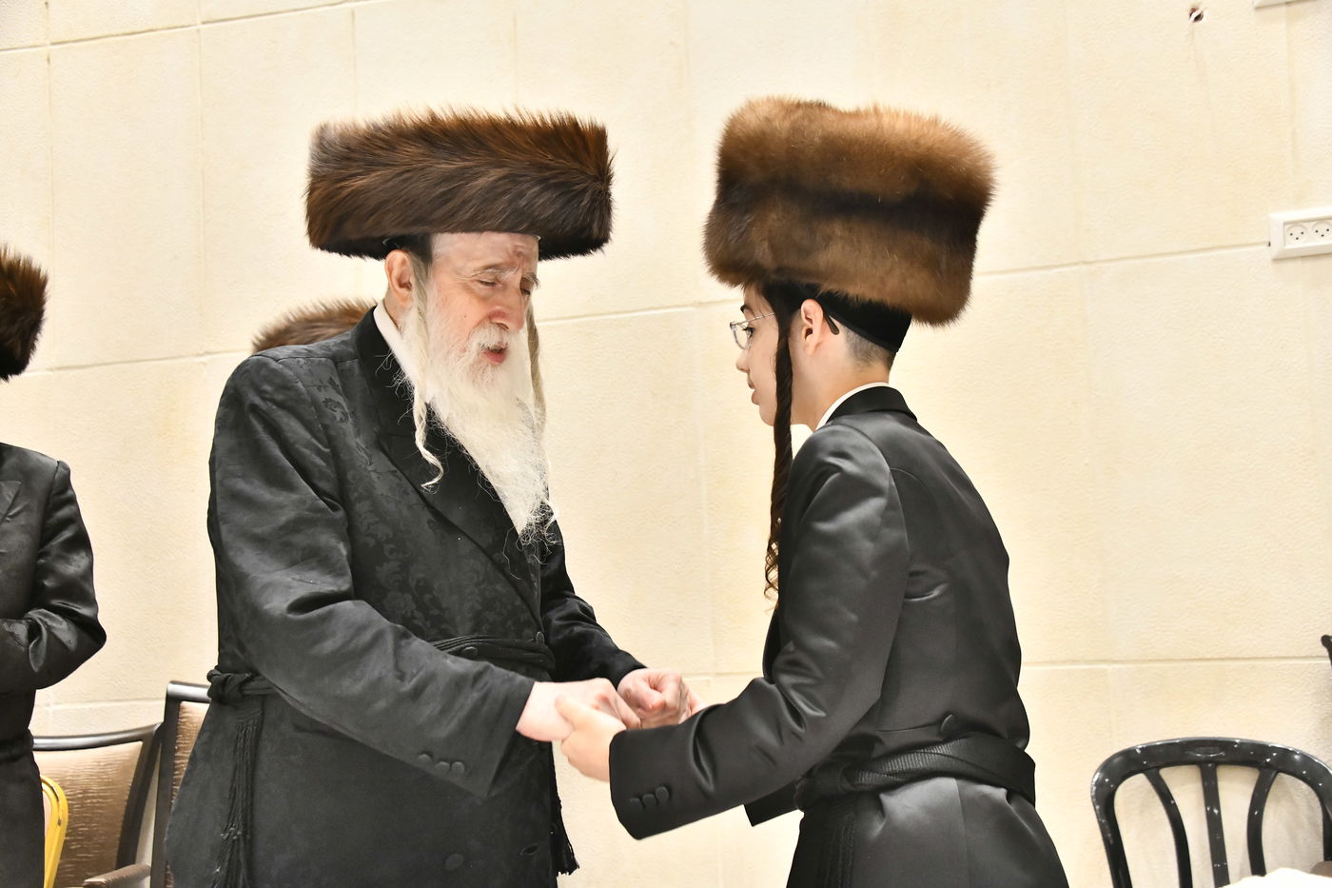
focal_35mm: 48
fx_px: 1776
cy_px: 444
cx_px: 666
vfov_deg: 28.1
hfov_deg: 41.1
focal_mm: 48
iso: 4000
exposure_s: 1/250
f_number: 5.6
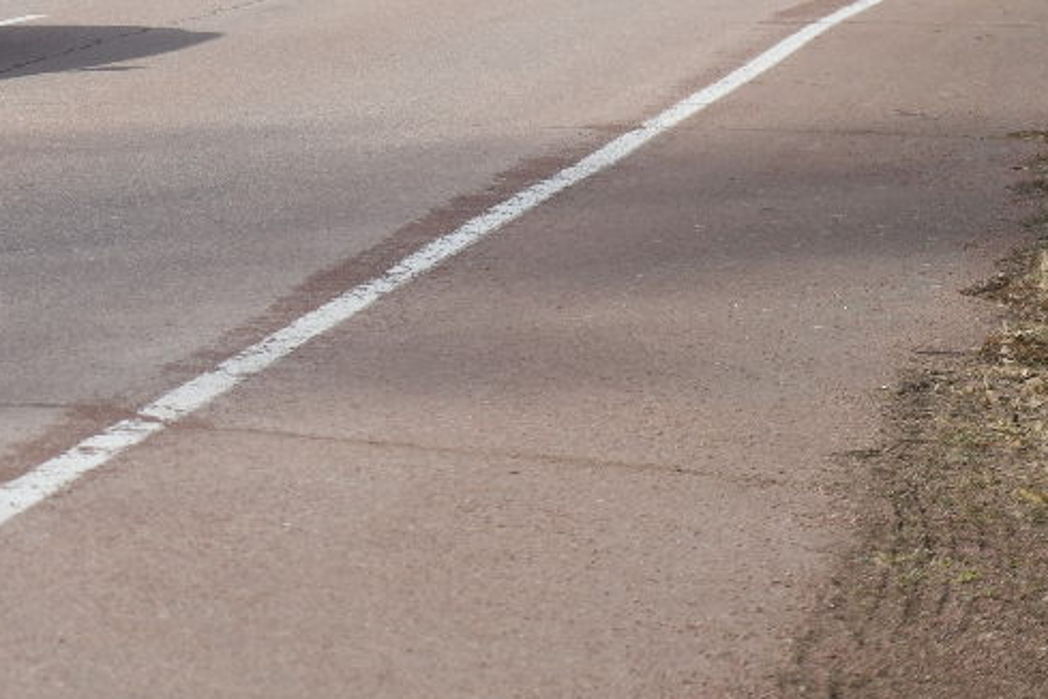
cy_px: -163
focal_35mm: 192
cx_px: -433
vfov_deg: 7.1
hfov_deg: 10.4
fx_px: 5589
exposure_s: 1/3200
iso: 400
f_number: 4.5
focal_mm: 58
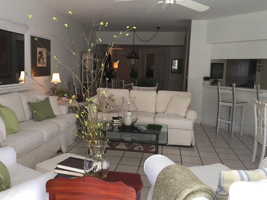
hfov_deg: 56.8
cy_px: 94
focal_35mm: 32
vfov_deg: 44.1
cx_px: 129
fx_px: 247
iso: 50
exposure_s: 1/30
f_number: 2.2
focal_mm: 4.15
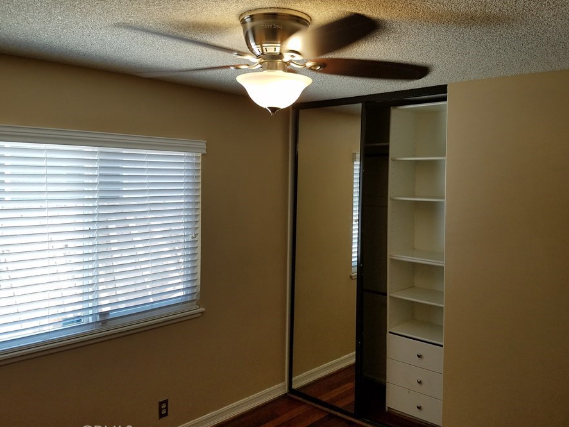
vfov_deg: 46.8
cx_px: 278
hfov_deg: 59.9
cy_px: 194
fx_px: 493
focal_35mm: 30
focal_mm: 4.2
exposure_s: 1/120
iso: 64
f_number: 1.7
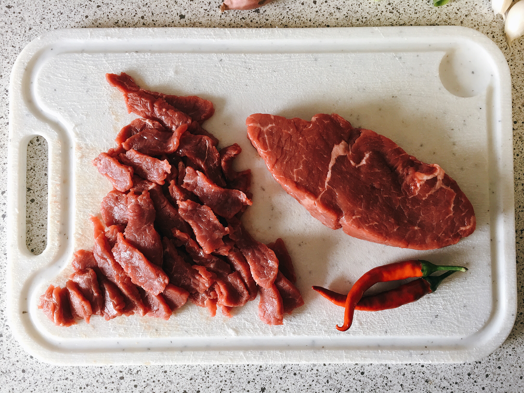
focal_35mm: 29
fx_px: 439
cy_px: 196
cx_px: 262
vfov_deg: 48.2
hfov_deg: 61.7
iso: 40
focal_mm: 4.15
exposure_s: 1/17
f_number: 2.2
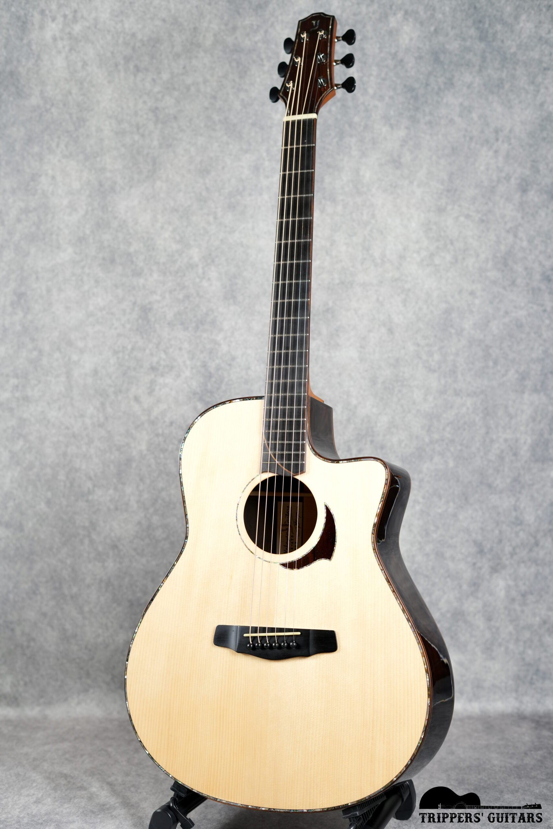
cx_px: 276
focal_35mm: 50
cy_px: 414
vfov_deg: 39.6
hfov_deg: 27.0
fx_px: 1152
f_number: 3.5
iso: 320
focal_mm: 50
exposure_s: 1/25
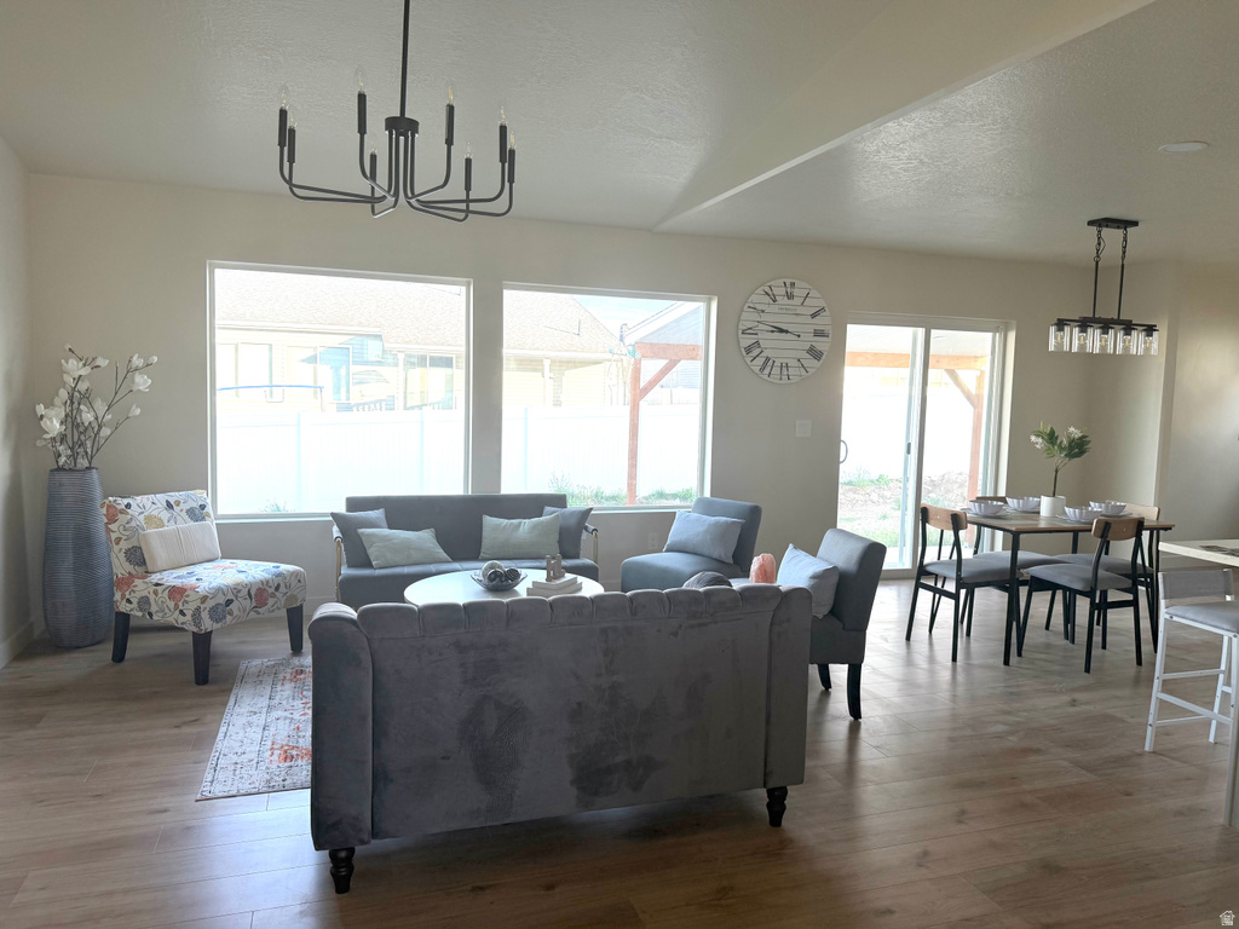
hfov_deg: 71.6
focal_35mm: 24
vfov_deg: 56.8
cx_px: 620
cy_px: 464
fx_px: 859
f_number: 1.78
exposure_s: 1/231
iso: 80
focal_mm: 6.76
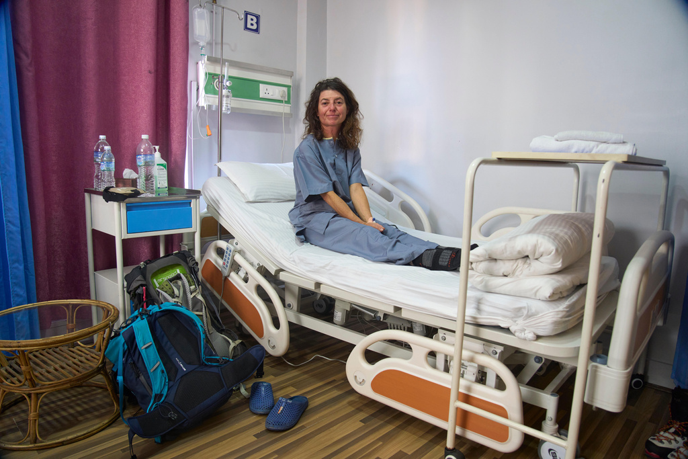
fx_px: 459
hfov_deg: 73.7
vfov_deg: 53.1
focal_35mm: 24
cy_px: 230
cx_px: 344
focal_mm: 24
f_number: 4
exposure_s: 1/40
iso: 1600
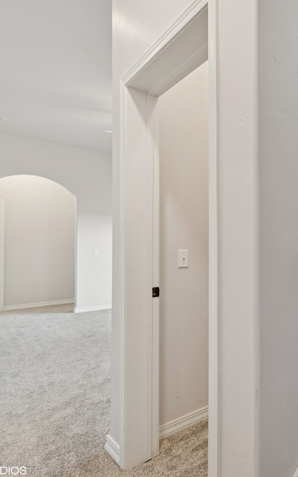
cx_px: 296
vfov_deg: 77.2
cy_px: 238
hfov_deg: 45.1
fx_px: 299
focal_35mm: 23
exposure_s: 1/1.67
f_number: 6.3
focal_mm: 10
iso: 100
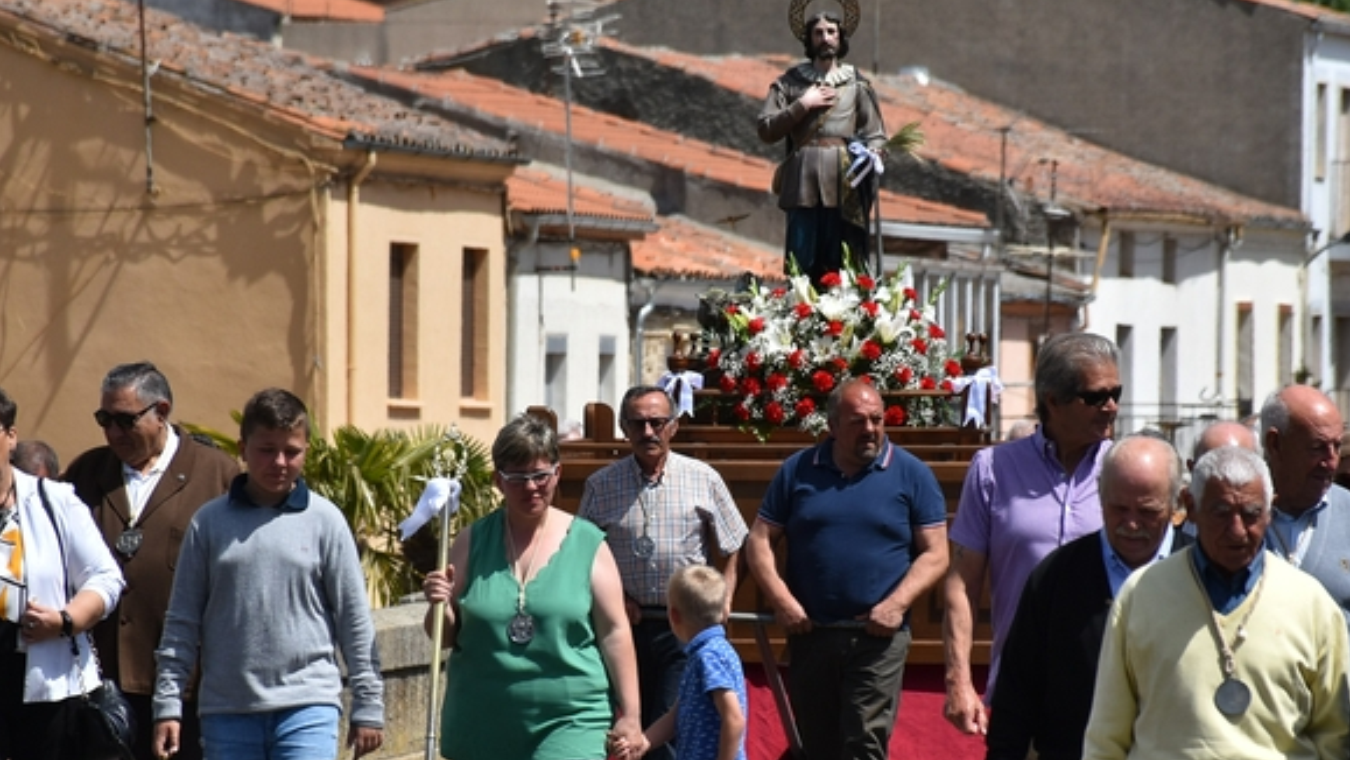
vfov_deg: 3.6
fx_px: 12245
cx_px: 702
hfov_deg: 6.3
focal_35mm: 342
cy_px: 525
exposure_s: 1/2000
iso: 280
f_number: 5.6
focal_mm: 140
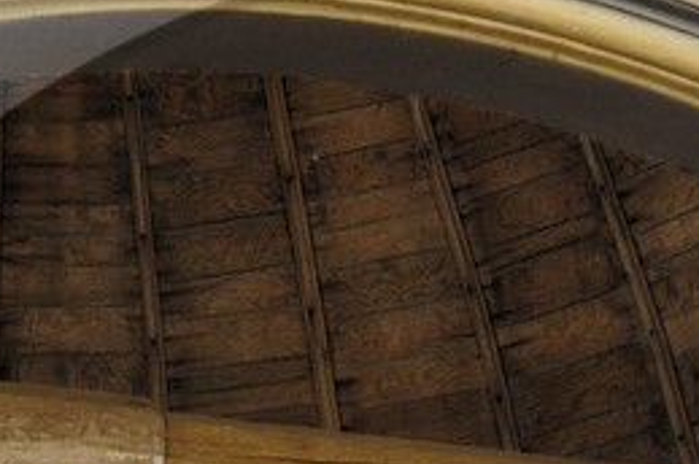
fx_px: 3588
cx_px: 561
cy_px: 939
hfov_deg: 11.1
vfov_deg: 7.1
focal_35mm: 185
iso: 100
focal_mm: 20
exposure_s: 1/2
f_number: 5.6
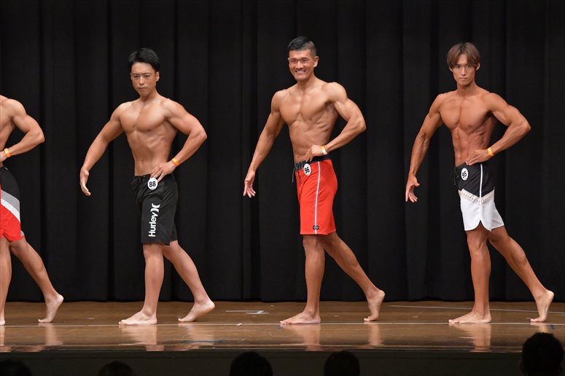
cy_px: 188
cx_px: 282
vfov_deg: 7.3
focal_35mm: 187
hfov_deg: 11.0
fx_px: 2933
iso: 6400
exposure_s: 1/400
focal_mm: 125
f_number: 5.6
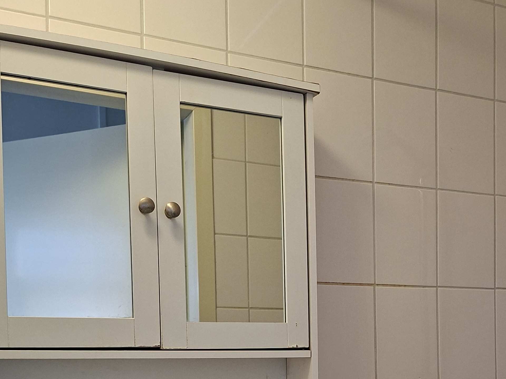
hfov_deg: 39.5
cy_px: 378
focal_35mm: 48
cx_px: 308
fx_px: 702
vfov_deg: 28.4
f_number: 1.8
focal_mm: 5.54
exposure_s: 1/100
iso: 320
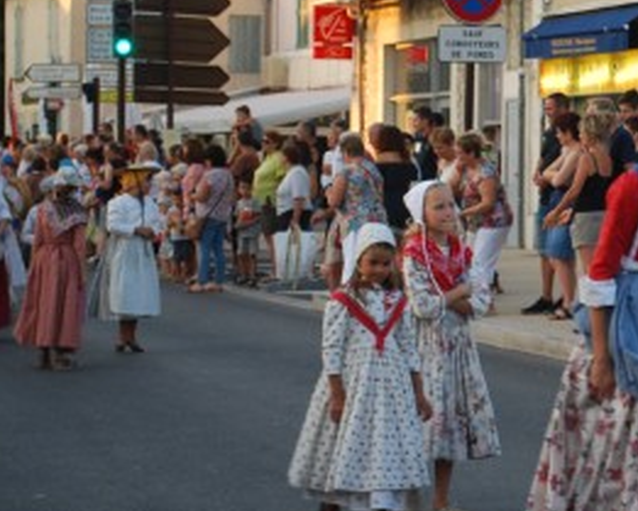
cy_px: 211
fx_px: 2739
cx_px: 697
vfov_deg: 10.7
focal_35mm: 145
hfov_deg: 13.0
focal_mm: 42
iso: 200
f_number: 5.3
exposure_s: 1/80
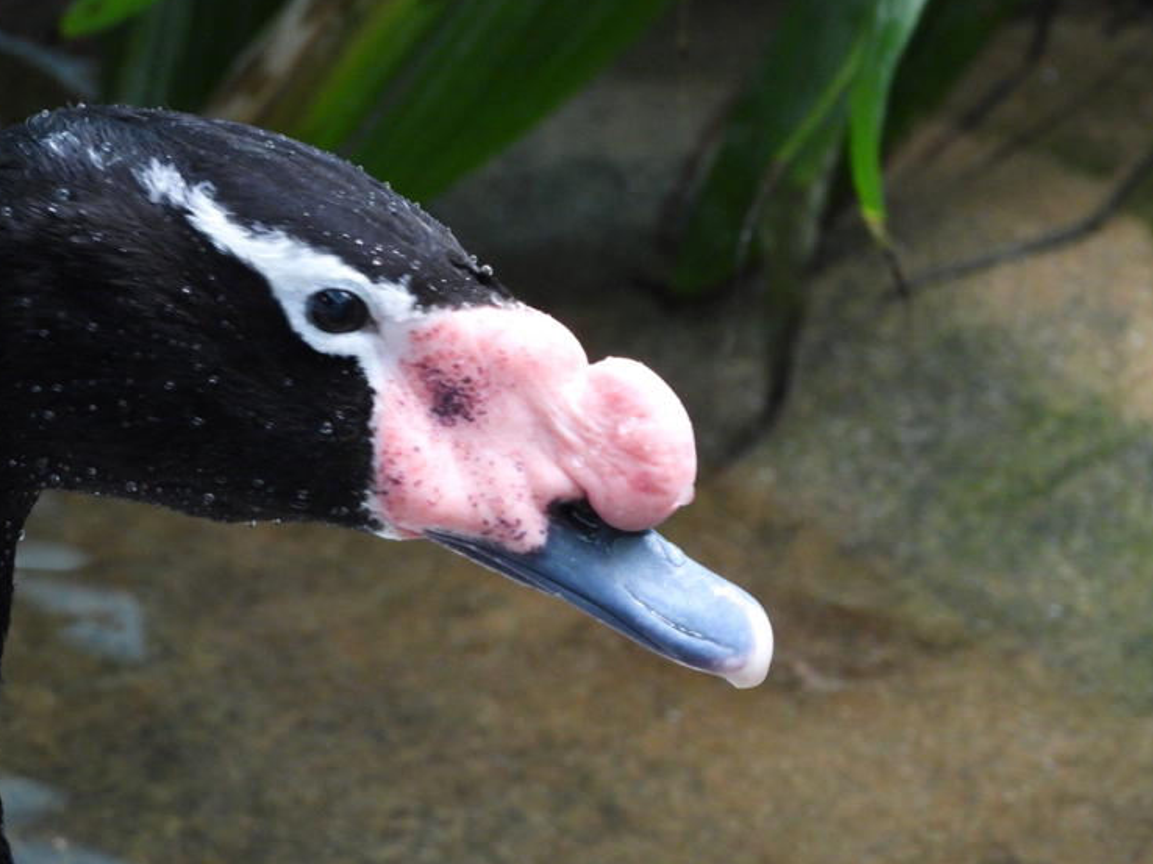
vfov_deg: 2.4
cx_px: 552
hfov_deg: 3.2
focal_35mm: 615
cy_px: 461
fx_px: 20478
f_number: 5
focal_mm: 102
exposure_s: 1/30
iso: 720
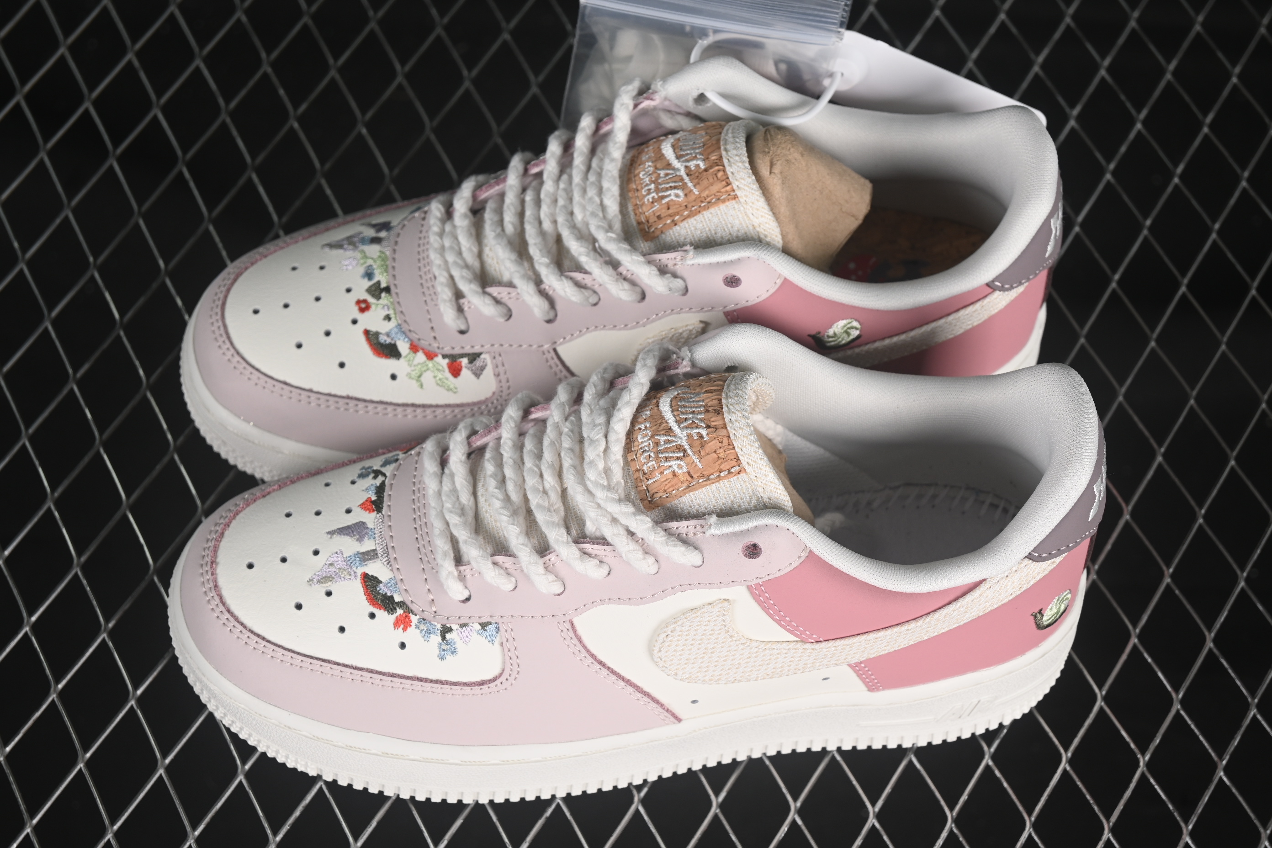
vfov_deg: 18.2
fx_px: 2650
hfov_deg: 27.0
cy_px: 424
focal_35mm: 75
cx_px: 636
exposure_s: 1/60
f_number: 7.1
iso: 160
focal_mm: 50
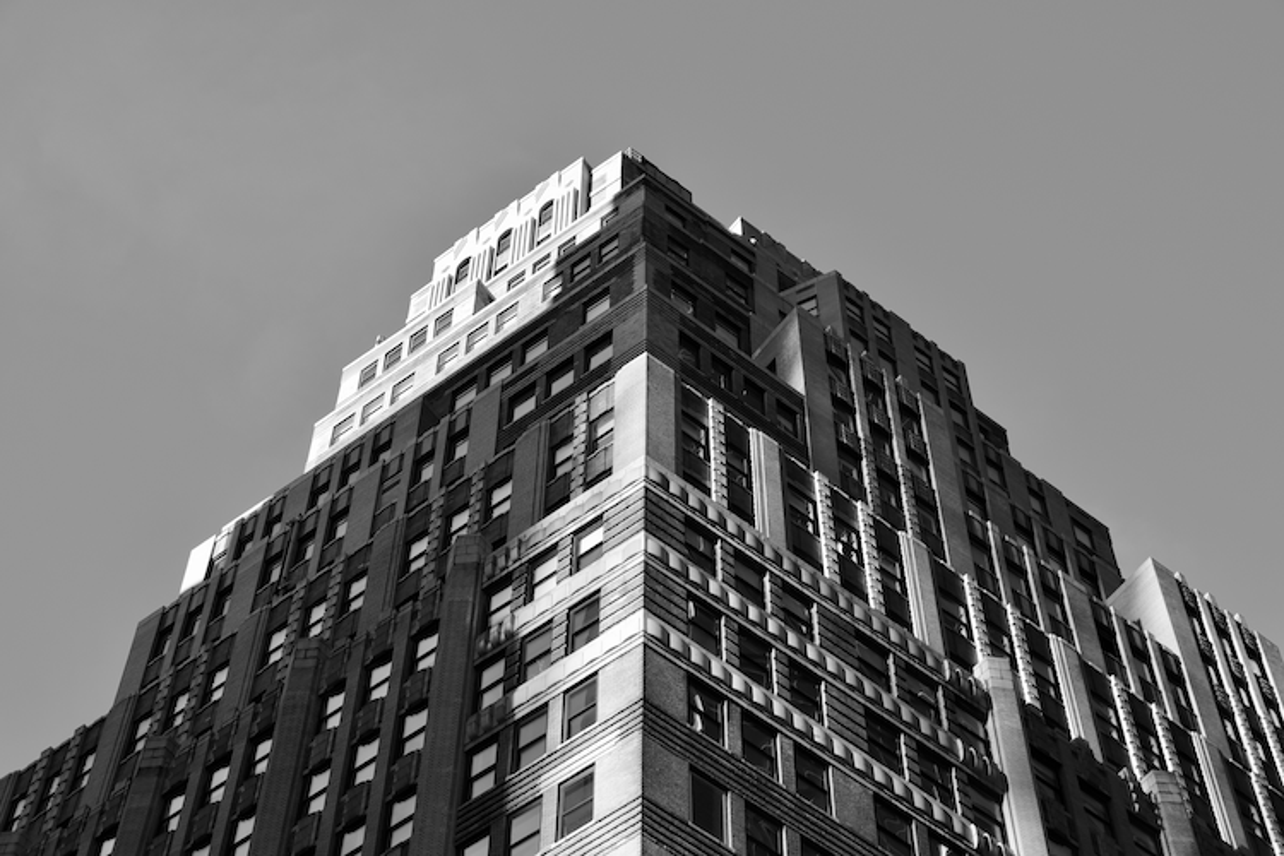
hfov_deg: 28.1
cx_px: 642
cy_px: 428
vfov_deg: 18.9
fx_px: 2568
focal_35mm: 72
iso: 400
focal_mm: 48
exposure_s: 1/400
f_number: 7.1
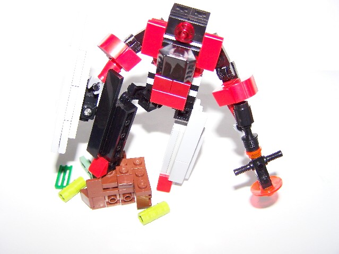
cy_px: 127
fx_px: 372
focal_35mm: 38
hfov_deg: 49.0
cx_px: 170
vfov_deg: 37.7
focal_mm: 6.3
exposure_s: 1/60
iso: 80
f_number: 2.8
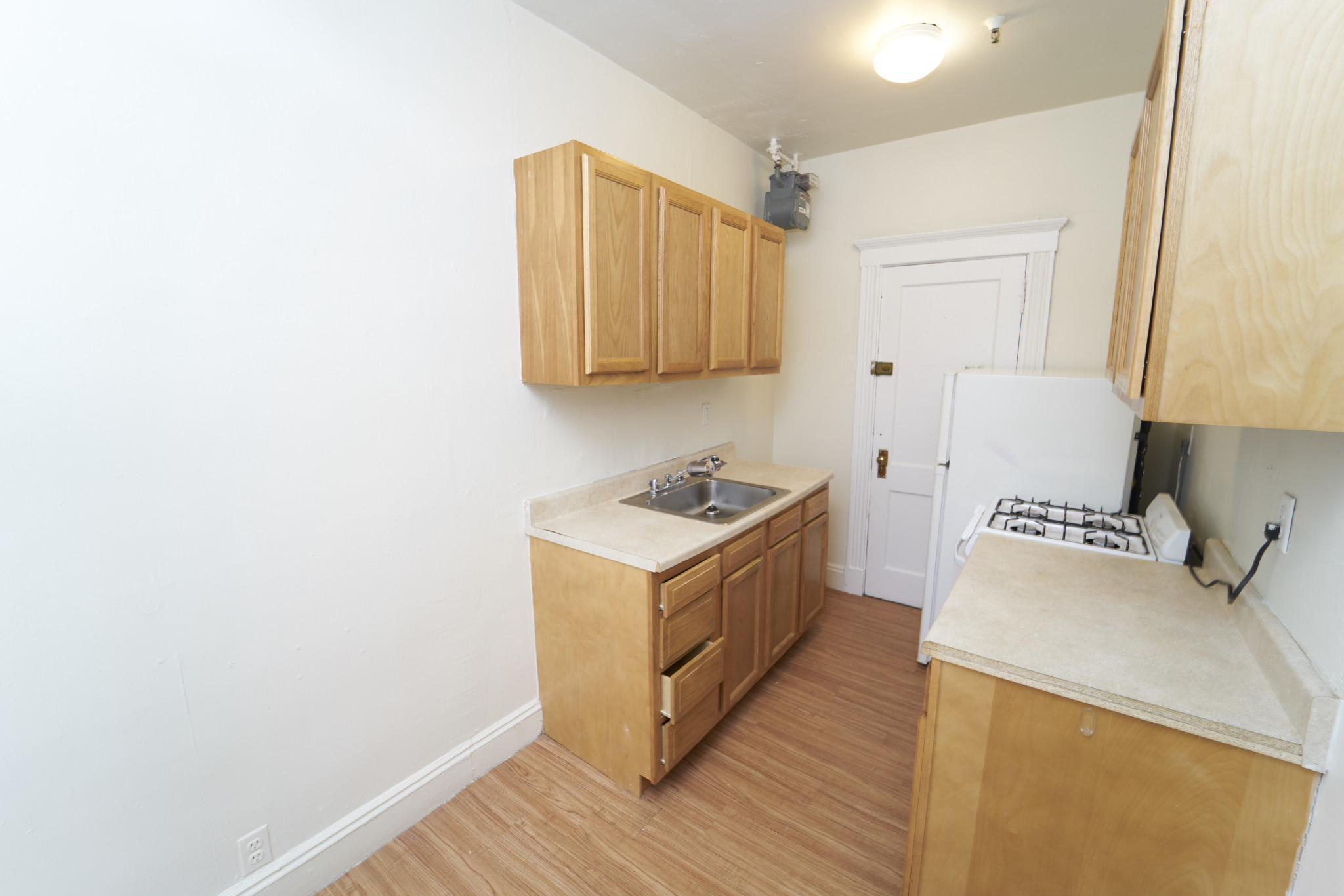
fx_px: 523
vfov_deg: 81.2
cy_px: 448
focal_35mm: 14
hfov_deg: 104.2
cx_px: 672
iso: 250
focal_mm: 14
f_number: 7.1
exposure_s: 1/8
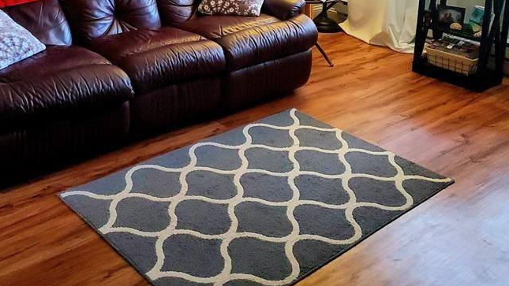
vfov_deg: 25.2
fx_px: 607
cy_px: -6
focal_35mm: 45
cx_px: 204
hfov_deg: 45.2
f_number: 1.5
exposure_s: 1/120
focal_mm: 4.3
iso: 400
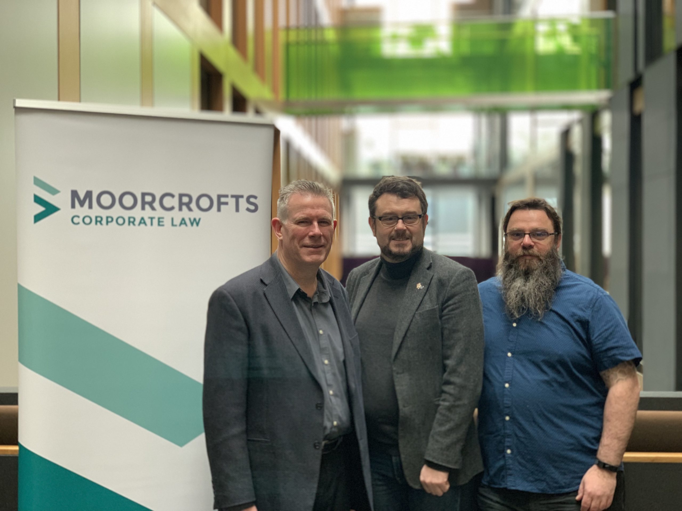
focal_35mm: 52
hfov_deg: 36.8
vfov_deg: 28.0
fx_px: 1024
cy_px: 256
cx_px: 341
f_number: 2.4
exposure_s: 1/60
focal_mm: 6
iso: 160
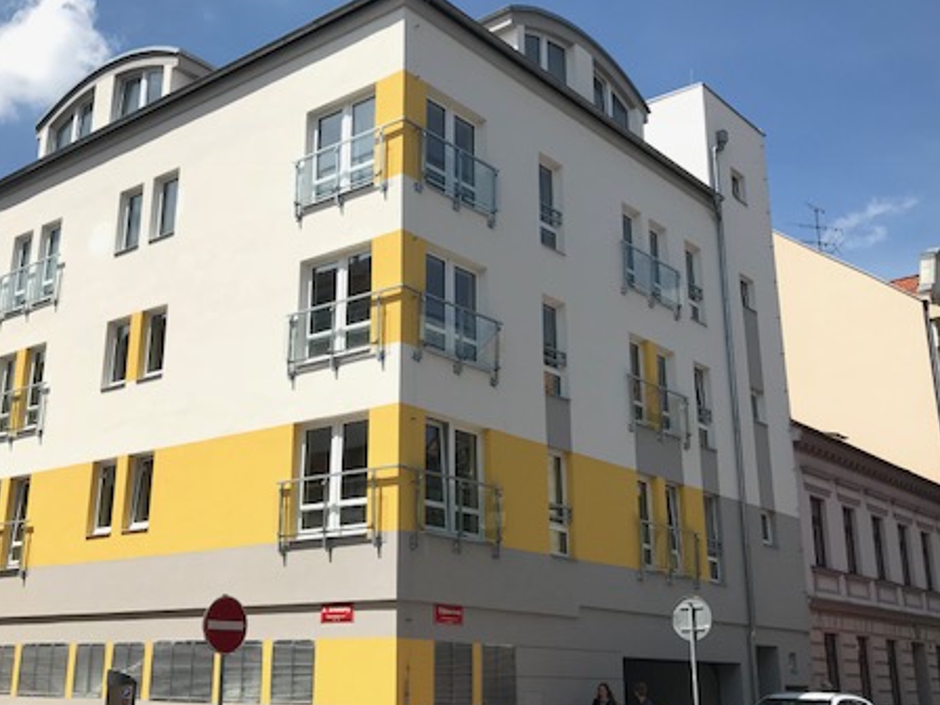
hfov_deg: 46.7
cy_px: 329
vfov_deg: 35.9
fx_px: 1086
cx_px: 405
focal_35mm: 40
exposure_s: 1/2398
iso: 20
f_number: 1.8
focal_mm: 3.99
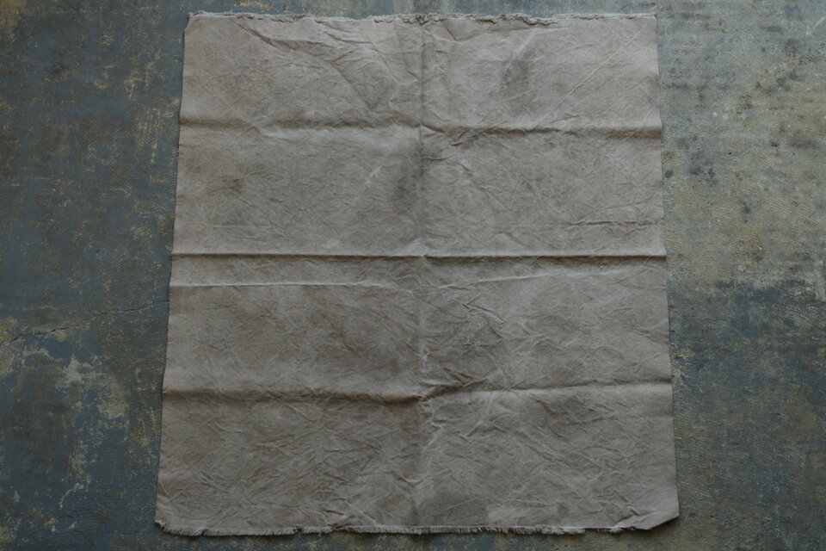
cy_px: 276
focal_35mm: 38
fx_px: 872
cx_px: 413
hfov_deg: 50.7
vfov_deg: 35.1
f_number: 13
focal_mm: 25.4
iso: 800
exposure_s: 1/25
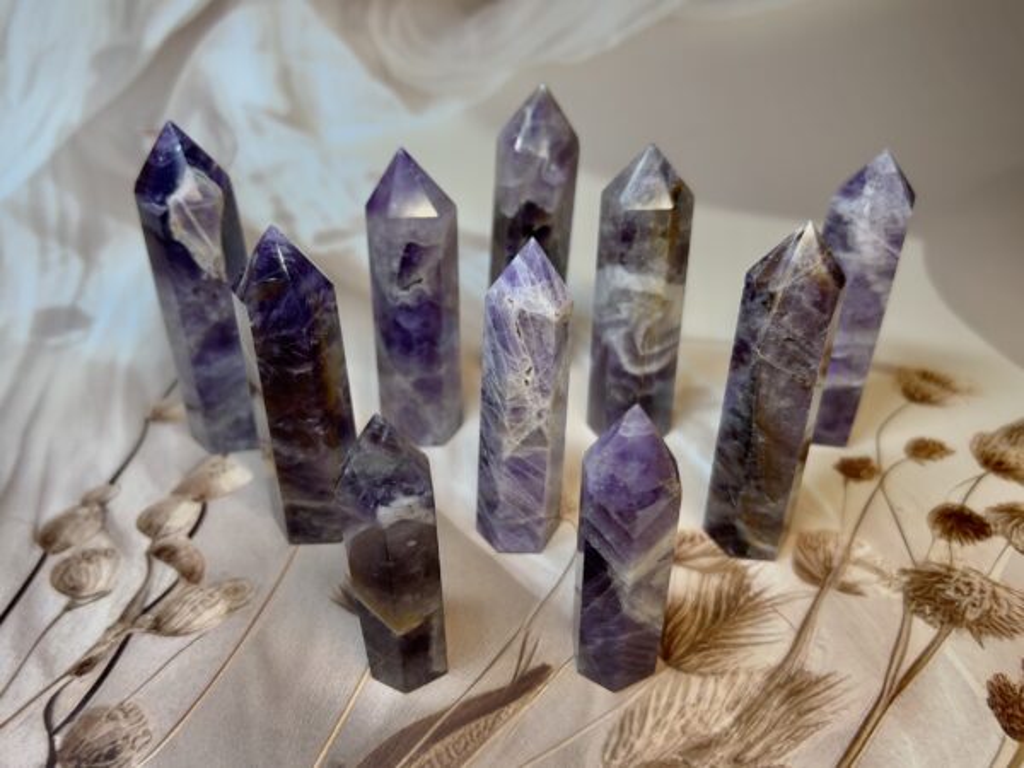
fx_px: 769
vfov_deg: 53.1
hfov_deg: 67.3
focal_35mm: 26
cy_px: 384
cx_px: 512
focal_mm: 5.7
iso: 40
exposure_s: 1/100
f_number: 1.5
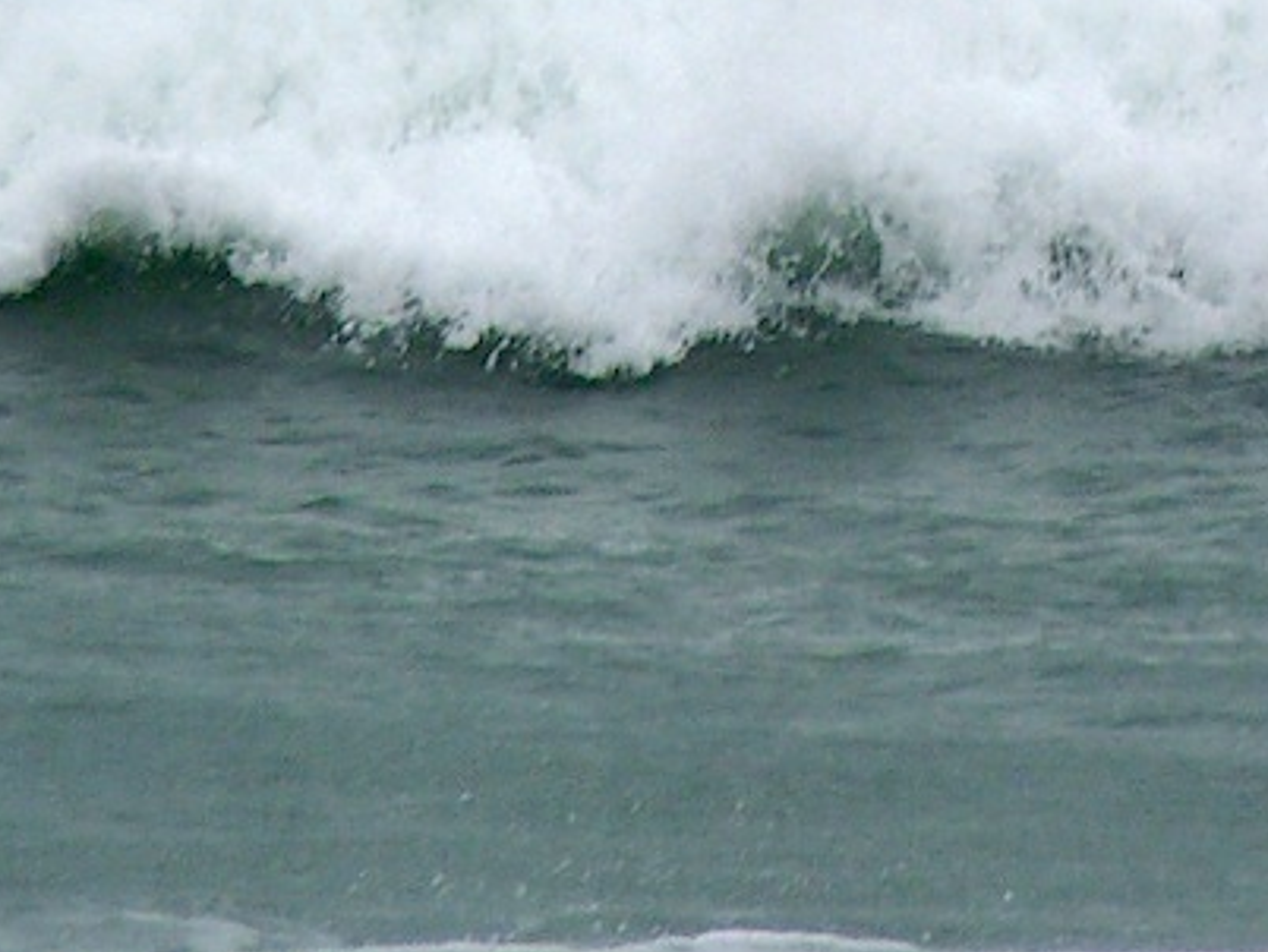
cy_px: -375
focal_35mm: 1712
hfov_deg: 1.2
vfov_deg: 0.9
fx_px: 62749
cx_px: 782
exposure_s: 1/320
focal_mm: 85
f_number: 5.6
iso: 100
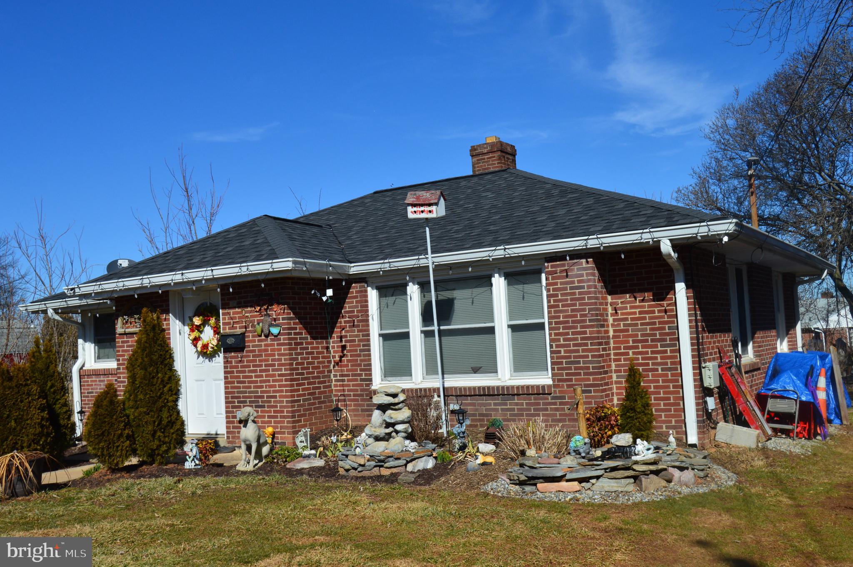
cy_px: 284
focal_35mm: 34
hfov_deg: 55.2
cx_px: 426
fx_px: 817
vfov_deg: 38.3
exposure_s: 1/500
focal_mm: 23
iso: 220
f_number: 11
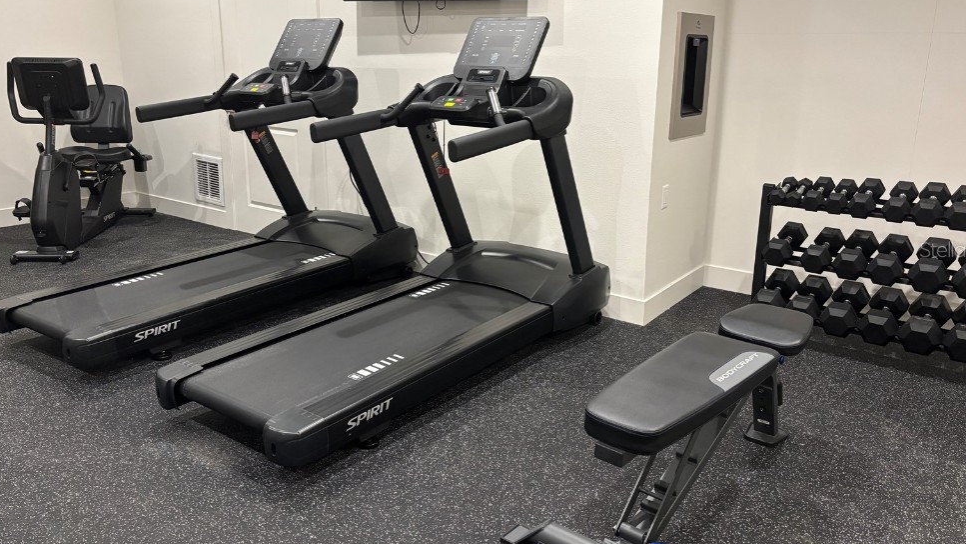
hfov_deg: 64.3
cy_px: 249
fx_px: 768
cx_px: 502
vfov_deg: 38.9
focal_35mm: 30
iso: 250
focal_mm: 5.96
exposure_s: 1/60
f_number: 1.6
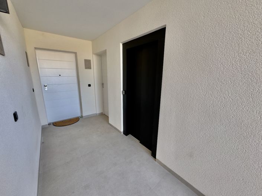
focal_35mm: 14
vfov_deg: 85.6
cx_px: 131
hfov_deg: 102.1
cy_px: 98
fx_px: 106
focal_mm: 2.22
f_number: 2.2
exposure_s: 1/99
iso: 80
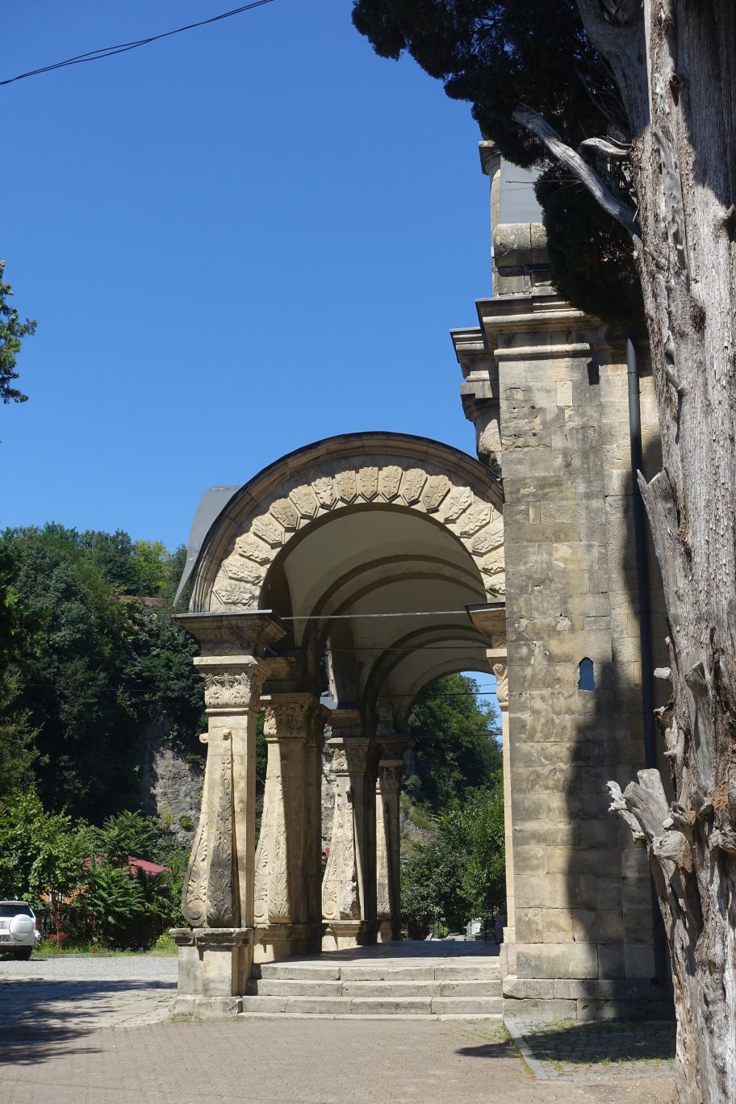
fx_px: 1503
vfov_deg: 40.3
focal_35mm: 49
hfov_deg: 27.5
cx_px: 368
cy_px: 552
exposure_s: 1/500
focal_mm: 17.9
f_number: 5.6
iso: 125
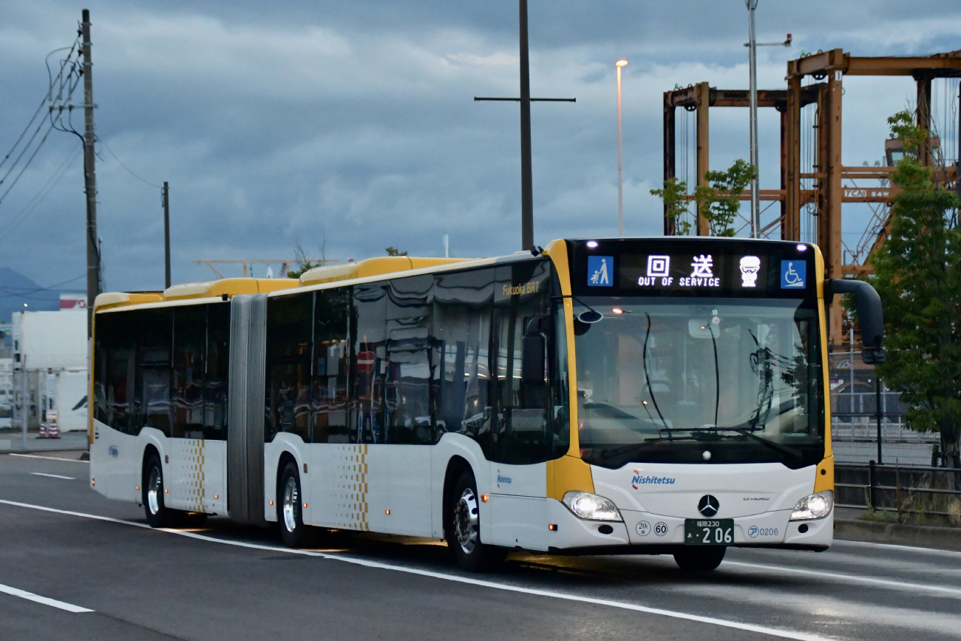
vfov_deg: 13.0
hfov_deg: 19.5
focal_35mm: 105
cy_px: 320
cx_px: 480
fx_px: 2803
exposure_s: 1/500
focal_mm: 70
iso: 5000
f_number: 5
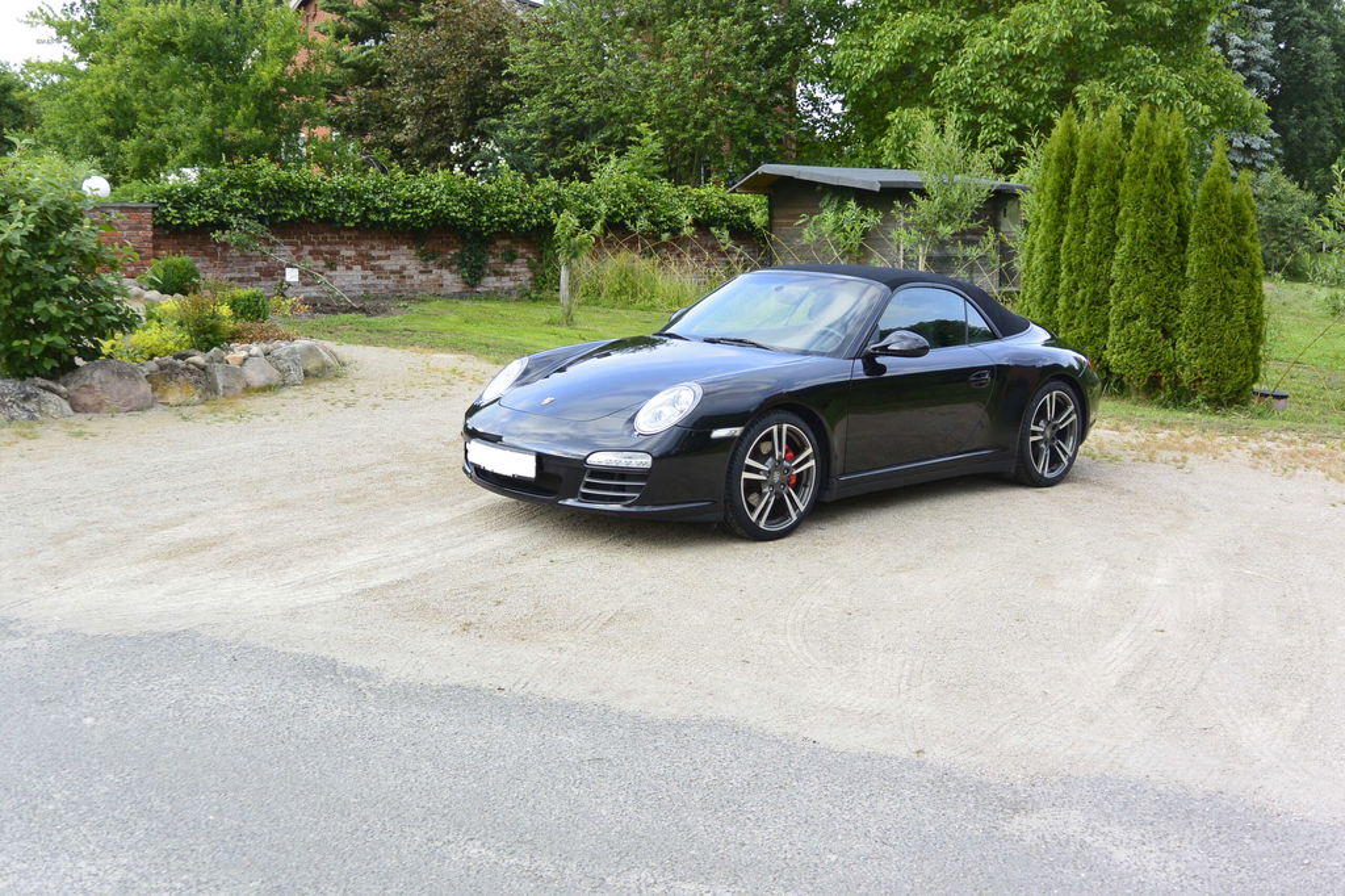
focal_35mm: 36
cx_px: 672
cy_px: 448
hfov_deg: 53.1
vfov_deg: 36.8
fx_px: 1344
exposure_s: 1/200
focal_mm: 13.6
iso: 160
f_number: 4
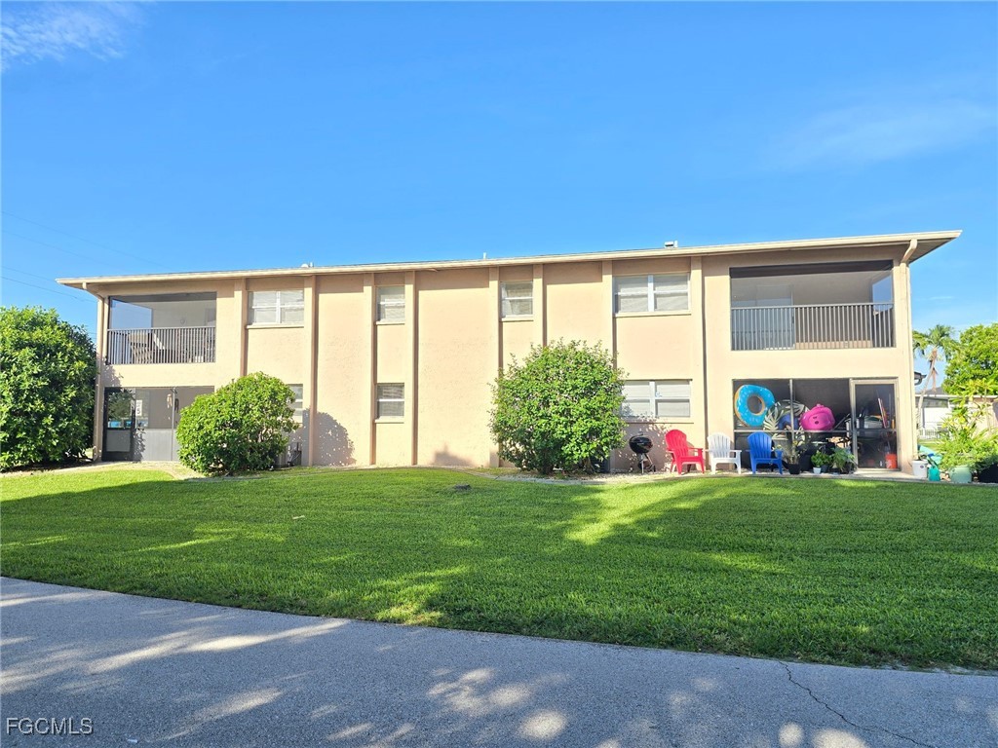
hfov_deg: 73.9
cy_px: 374
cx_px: 499
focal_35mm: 23
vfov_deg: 58.9
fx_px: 663
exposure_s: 1/300
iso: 12
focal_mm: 6.3
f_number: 1.7
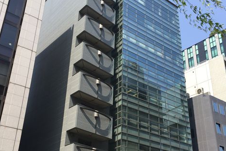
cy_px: 106
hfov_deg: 47.4
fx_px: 257
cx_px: 114
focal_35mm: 41
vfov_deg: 32.2
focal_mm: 4.15
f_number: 2.2
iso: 32
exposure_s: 1/860
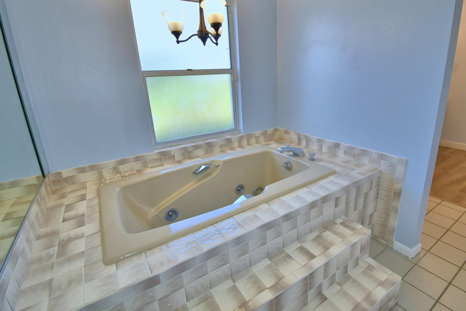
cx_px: 252
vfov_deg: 70.3
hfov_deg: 93.1
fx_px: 220
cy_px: 143
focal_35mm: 17
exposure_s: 1/60
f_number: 4.5
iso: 125
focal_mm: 10
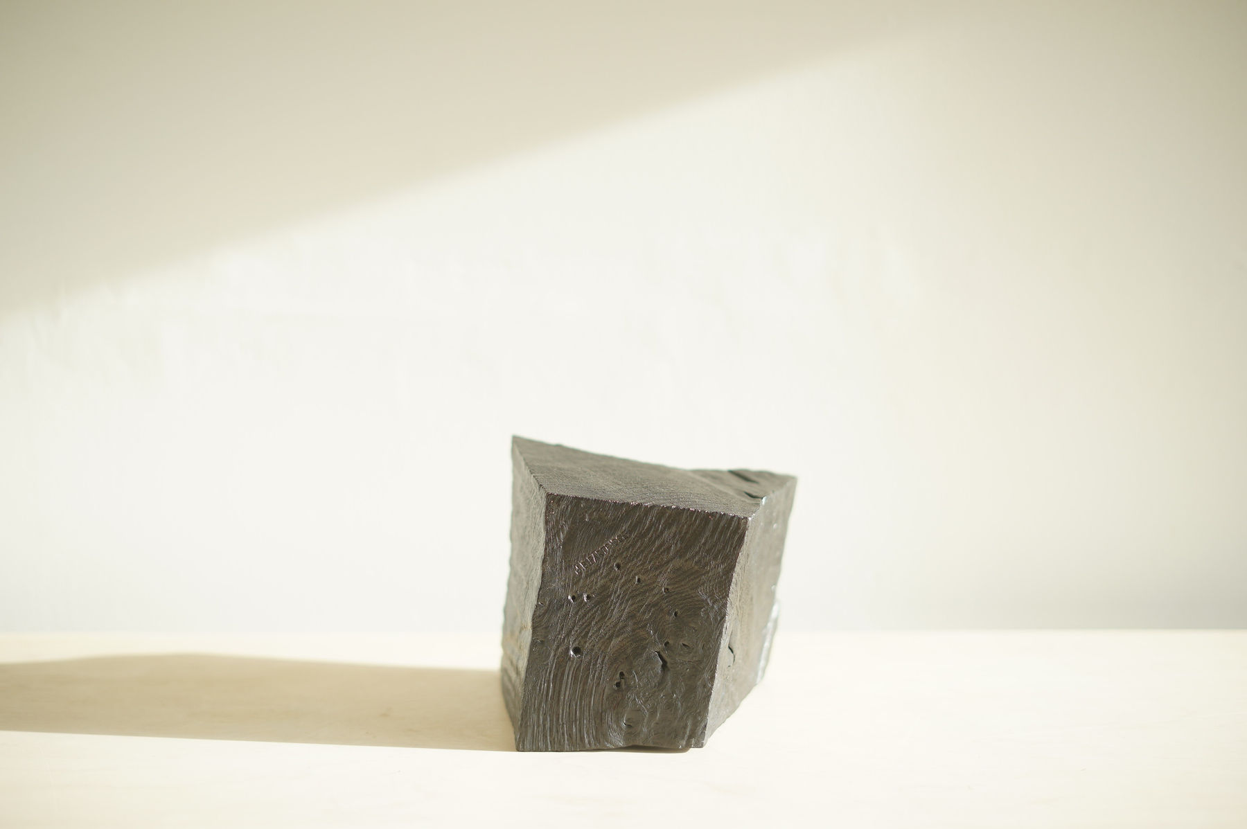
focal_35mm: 50
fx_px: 1730
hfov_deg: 39.6
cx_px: 624
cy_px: 414
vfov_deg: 26.9
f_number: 2.2
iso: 160
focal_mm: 50
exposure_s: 1/320
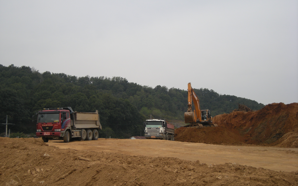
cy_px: 100
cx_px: 149
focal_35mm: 65
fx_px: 528
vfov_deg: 20.0
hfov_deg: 31.5
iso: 64
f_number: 7
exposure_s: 1/175
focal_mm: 9.9
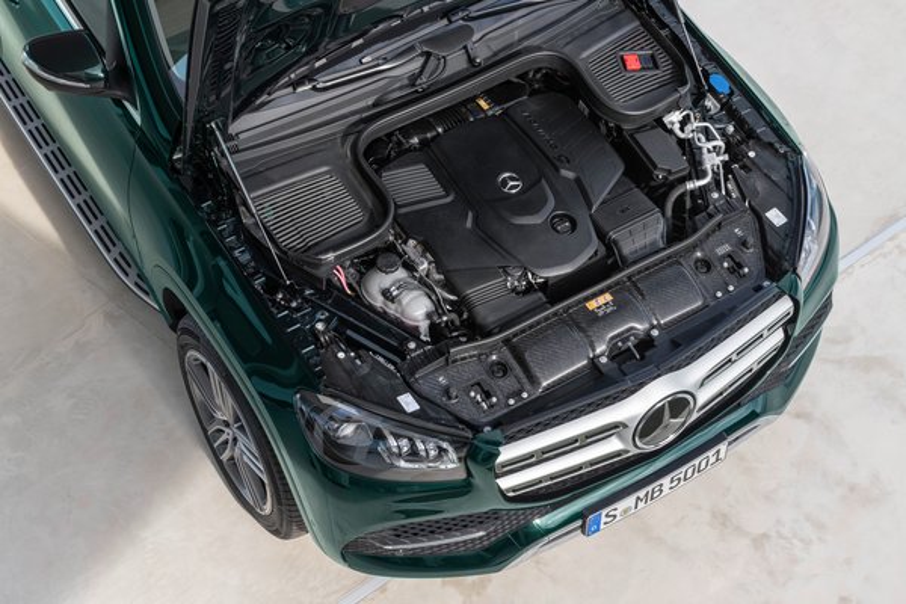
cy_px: 302
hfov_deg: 28.8
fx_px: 1762
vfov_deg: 19.5
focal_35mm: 70
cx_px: 453
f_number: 16
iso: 100
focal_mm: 70
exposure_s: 1/30
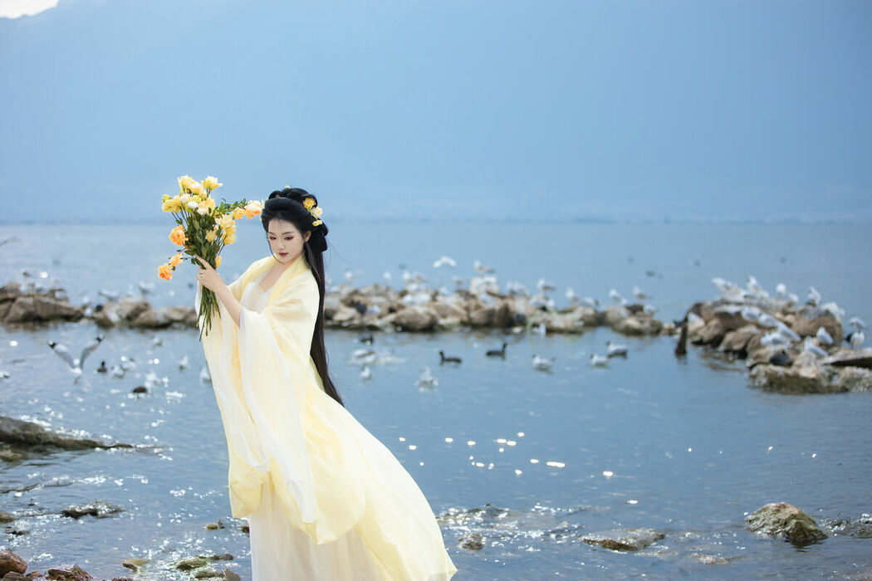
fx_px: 1817
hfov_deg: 27.0
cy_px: 290
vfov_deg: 18.2
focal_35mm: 75
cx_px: 436
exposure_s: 1/640
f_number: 2.8
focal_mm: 75
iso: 125
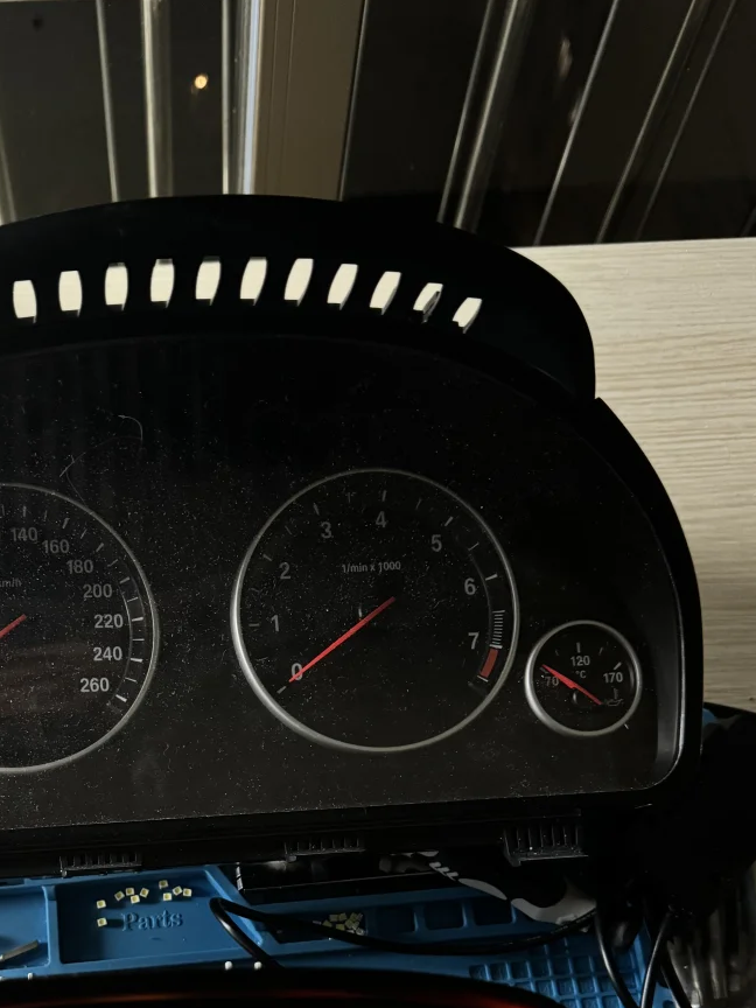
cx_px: 201
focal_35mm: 40
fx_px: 1165
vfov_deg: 44.3
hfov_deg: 35.3
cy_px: 819
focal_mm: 6.76
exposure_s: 1/25
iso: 1600
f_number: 1.78
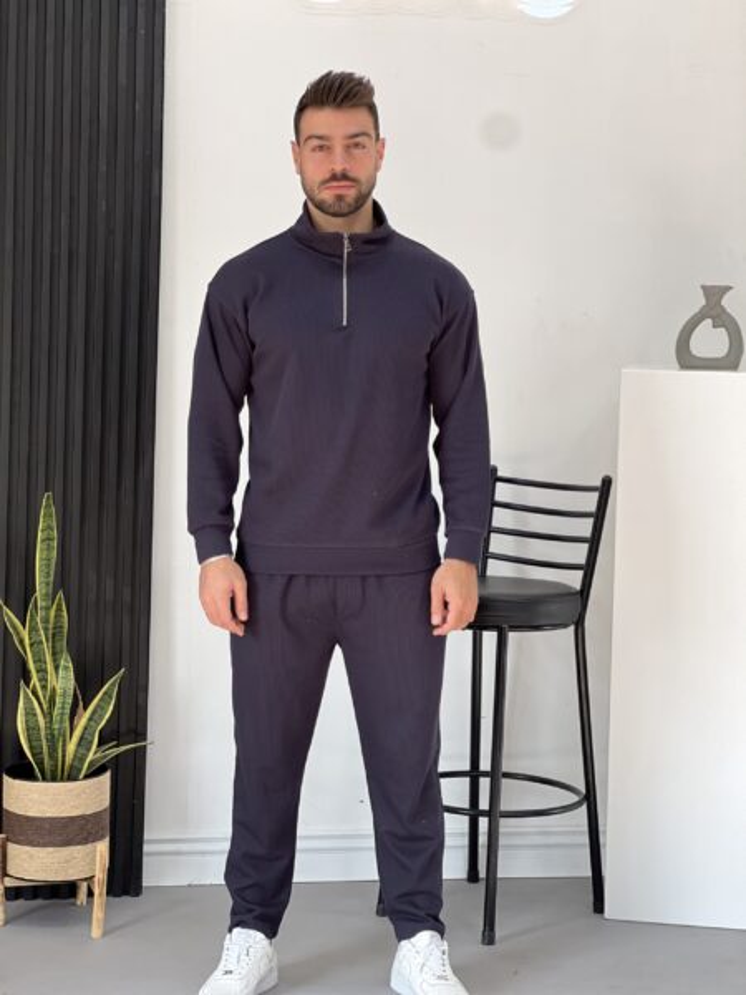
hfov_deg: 19.1
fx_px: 2213
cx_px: 373
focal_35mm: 77
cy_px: 498
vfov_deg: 25.3
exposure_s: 1/121
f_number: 2.8
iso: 80
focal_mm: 9
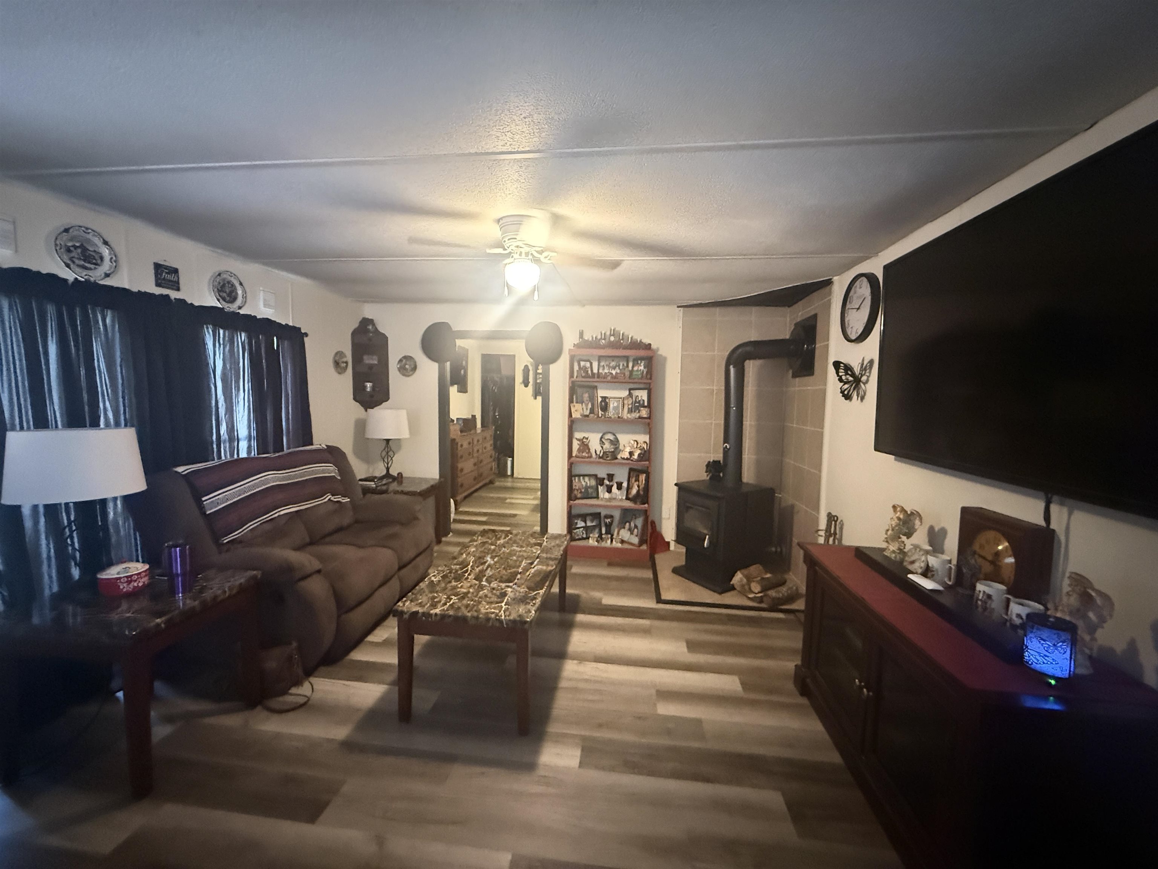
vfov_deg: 85.7
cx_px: 579
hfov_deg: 102.1
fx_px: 468
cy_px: 434
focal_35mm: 14
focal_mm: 2.22
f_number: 2.2
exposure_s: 1/40
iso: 1250
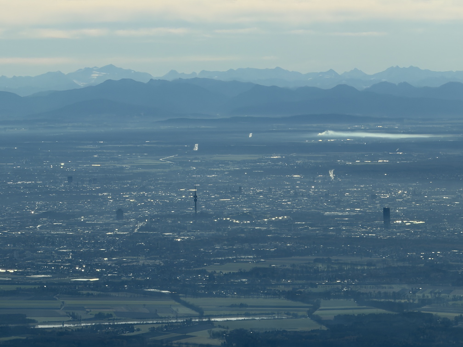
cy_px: 174
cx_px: 232
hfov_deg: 9.9
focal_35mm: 200
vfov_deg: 7.4
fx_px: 2675
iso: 20
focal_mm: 16.89
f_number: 2.8
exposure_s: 1/1274
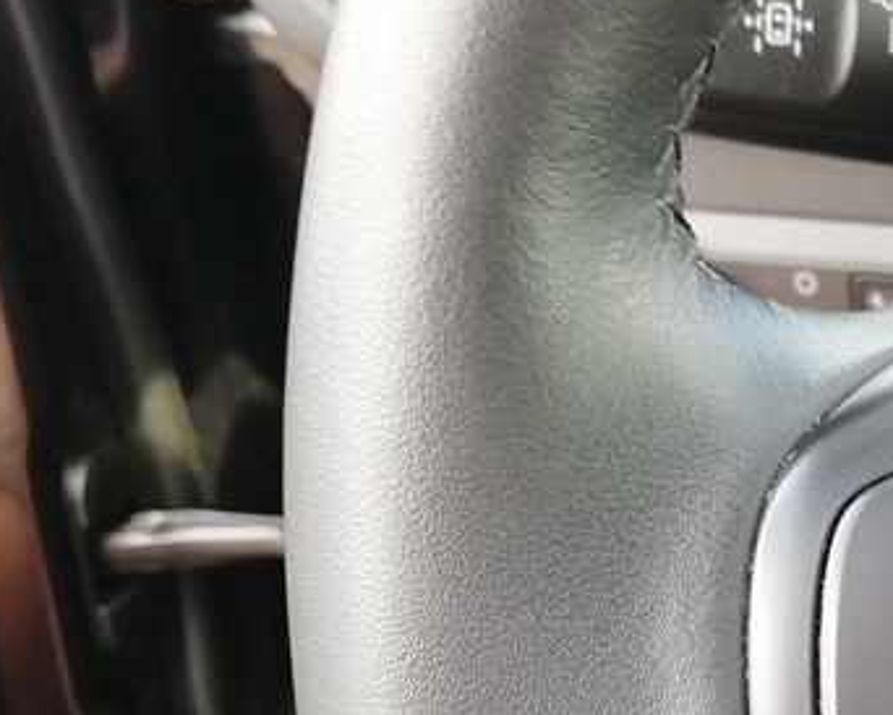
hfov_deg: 22.7
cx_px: 1112
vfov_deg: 19.9
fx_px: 2010
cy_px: 595
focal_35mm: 76
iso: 80
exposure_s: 1/50
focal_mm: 3.21
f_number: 2.2
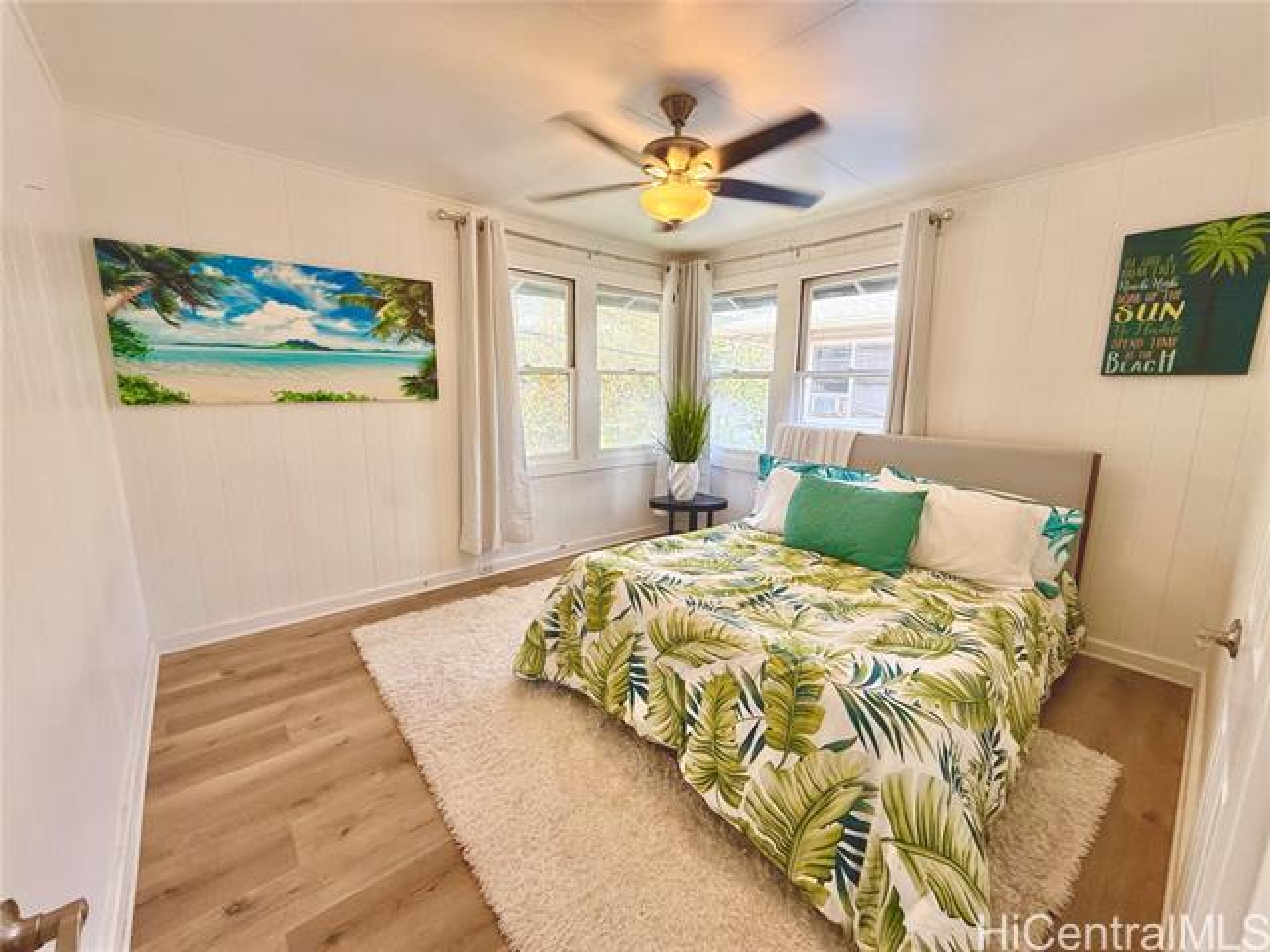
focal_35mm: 14
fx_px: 514
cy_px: 476
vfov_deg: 85.7
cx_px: 635
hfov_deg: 102.1
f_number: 2.2
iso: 80
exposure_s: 1/99
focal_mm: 2.22
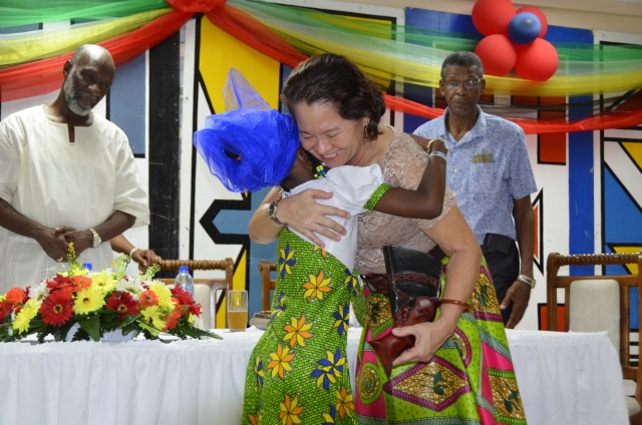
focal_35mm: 52
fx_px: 934
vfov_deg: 25.6
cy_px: 212
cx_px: 321
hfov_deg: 37.9
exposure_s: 1/60
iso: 900
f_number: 4.2
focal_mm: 35
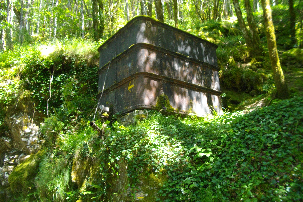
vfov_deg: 39.9
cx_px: 152
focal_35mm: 33
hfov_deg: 57.2
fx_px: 278
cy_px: 110
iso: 200
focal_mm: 5.7
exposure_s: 1/100
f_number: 2.9
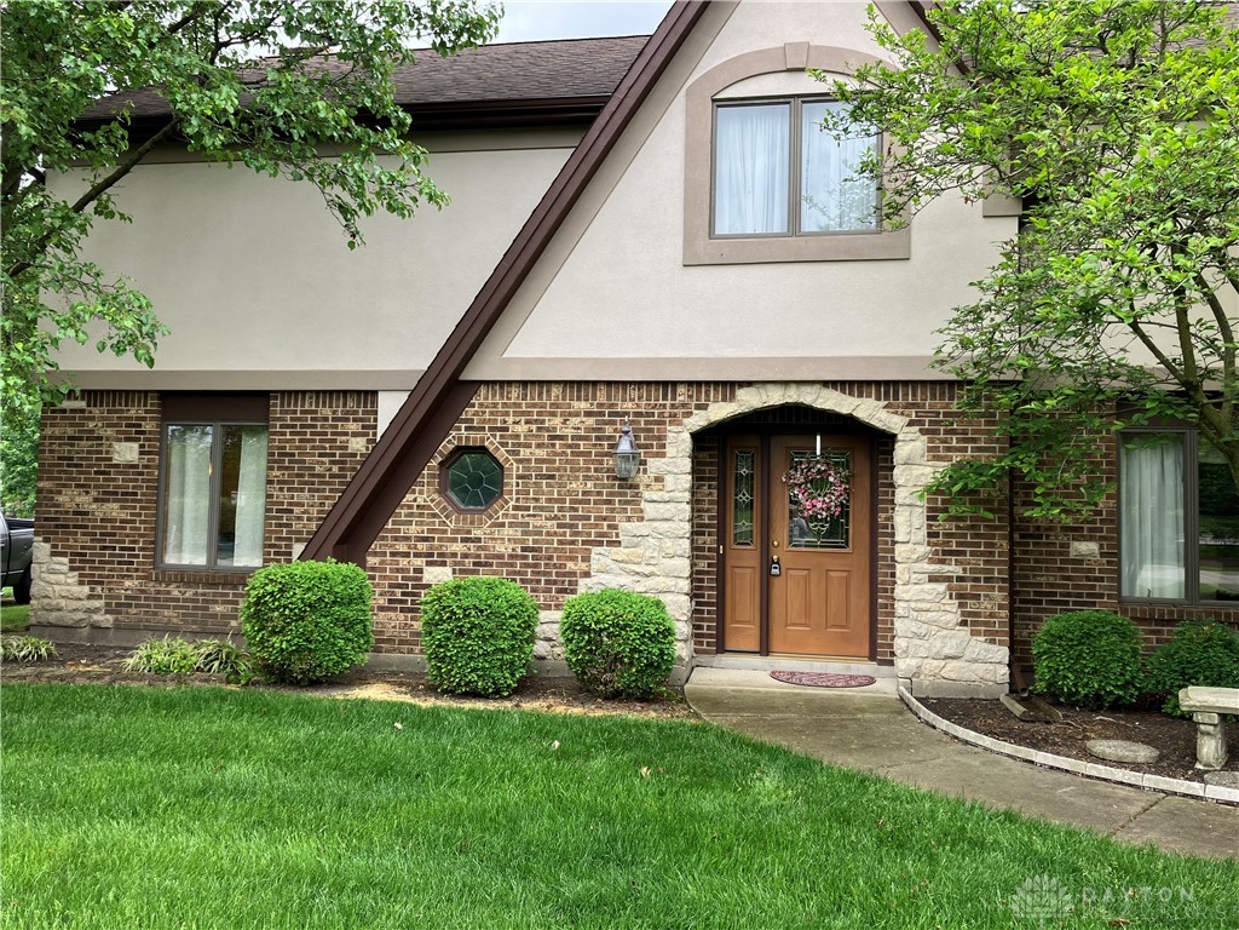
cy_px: 465
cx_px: 620
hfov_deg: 63.4
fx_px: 1002
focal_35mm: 28
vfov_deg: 49.7
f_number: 1.8
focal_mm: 3.99
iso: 32
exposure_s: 1/333
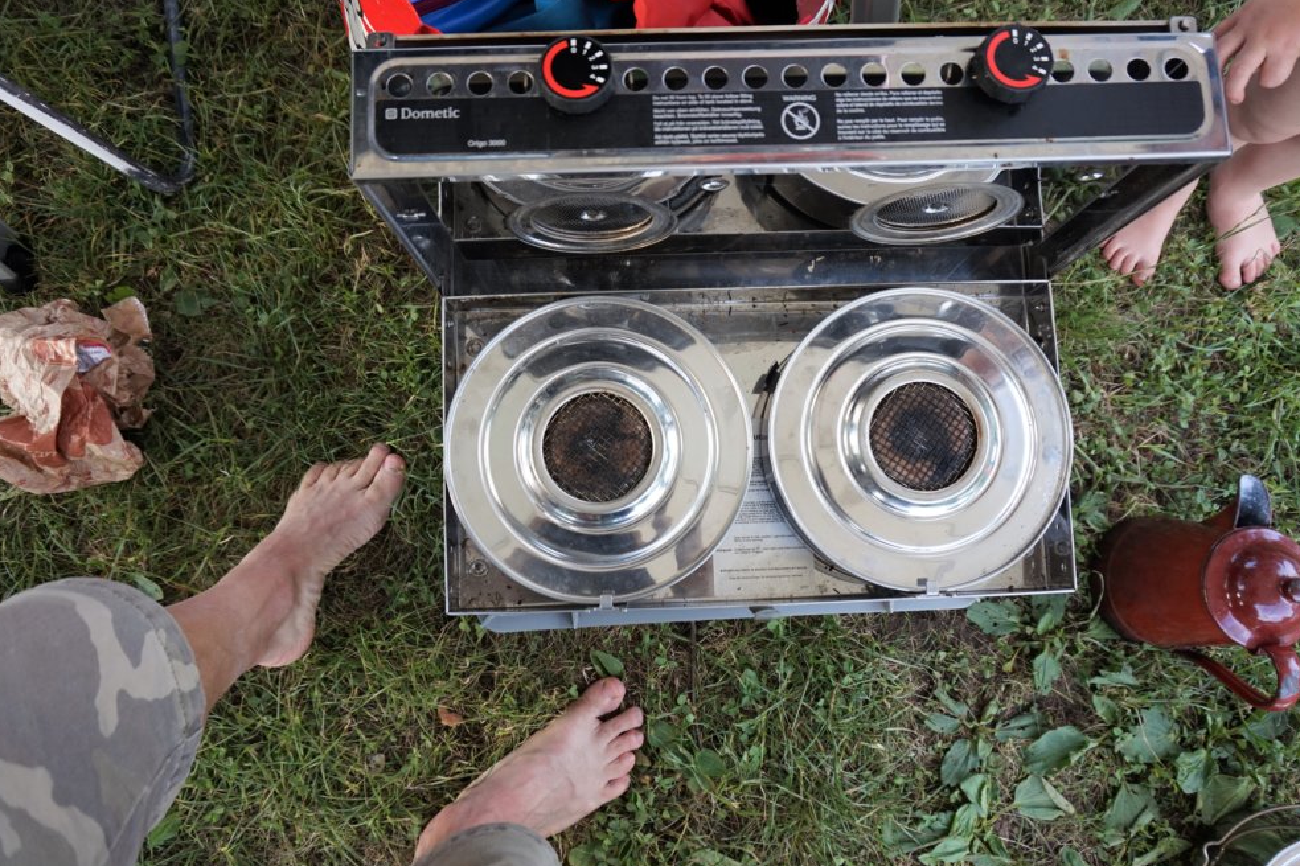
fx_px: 903
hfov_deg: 71.5
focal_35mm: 25
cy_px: 424
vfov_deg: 51.3
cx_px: 661
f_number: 4
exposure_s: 1/160
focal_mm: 16
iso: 250
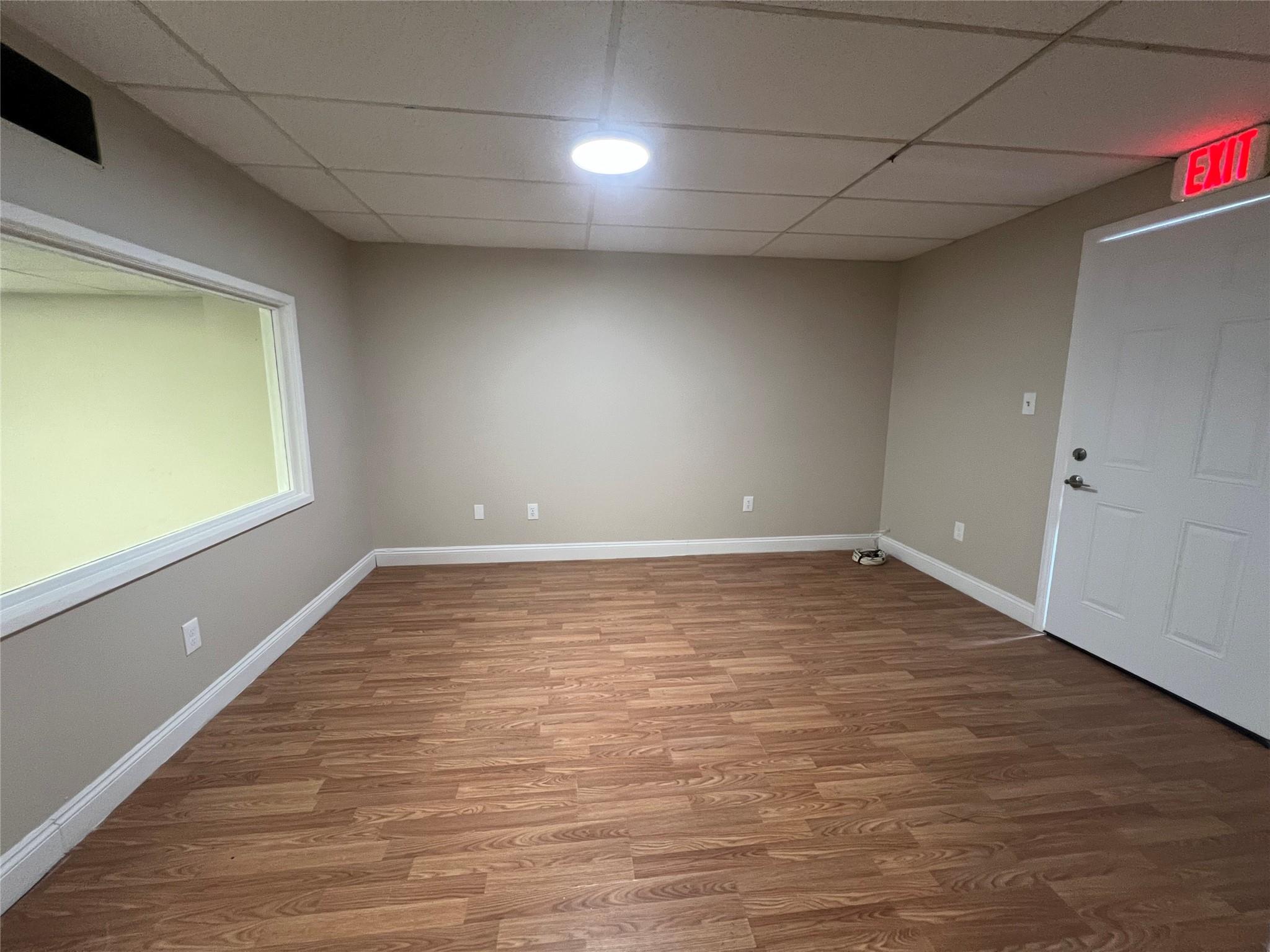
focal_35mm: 13
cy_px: 476
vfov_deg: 89.9
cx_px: 635
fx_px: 477
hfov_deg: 106.2
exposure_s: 1/60
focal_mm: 1.57
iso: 320
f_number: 1.8
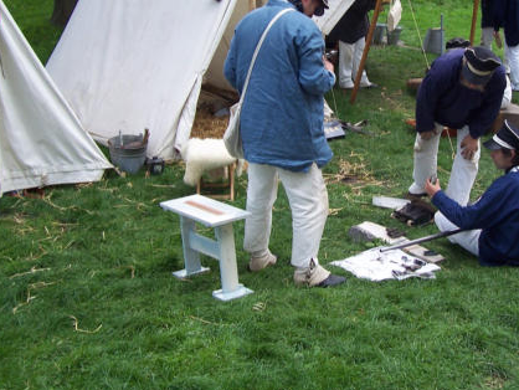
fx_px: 780
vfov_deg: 27.8
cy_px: 109
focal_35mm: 52
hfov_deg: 36.4
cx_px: 351
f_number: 2.7
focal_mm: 5.6
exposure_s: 1/250
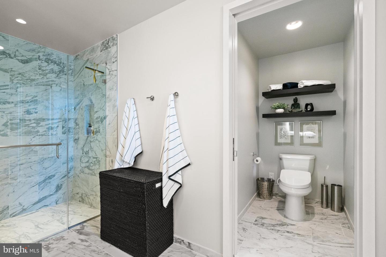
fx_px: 172
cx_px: 193
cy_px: 128
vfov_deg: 73.7
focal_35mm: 16
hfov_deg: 96.7
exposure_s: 1/8
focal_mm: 16
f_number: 8
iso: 640
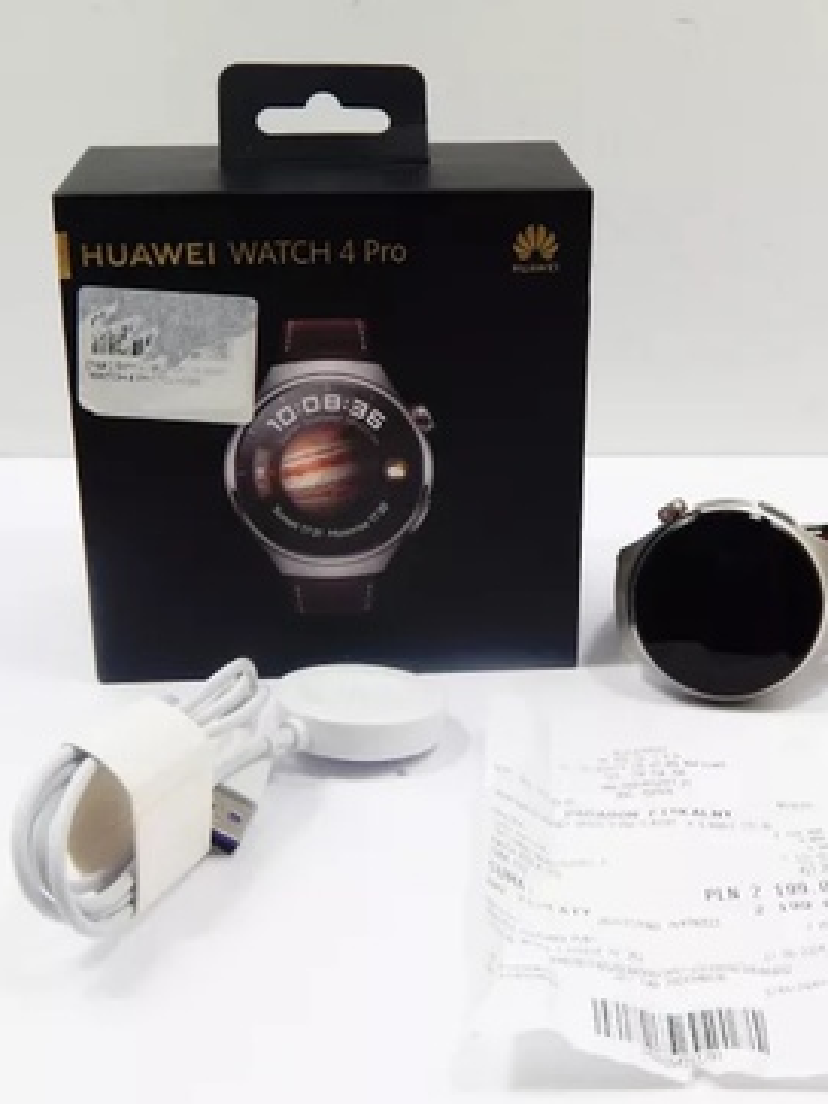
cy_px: 620
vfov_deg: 35.5
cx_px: 511
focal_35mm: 54
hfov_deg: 27.0
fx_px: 1722
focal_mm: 7.7
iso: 125
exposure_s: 1/100
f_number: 3.6
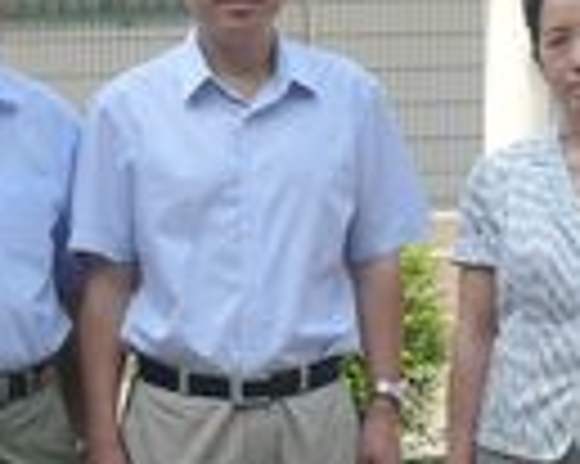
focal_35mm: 204
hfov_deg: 9.5
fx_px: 3499
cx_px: 310
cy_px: 248
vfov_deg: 7.6
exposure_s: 1/200
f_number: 5
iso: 100
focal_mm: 9.6
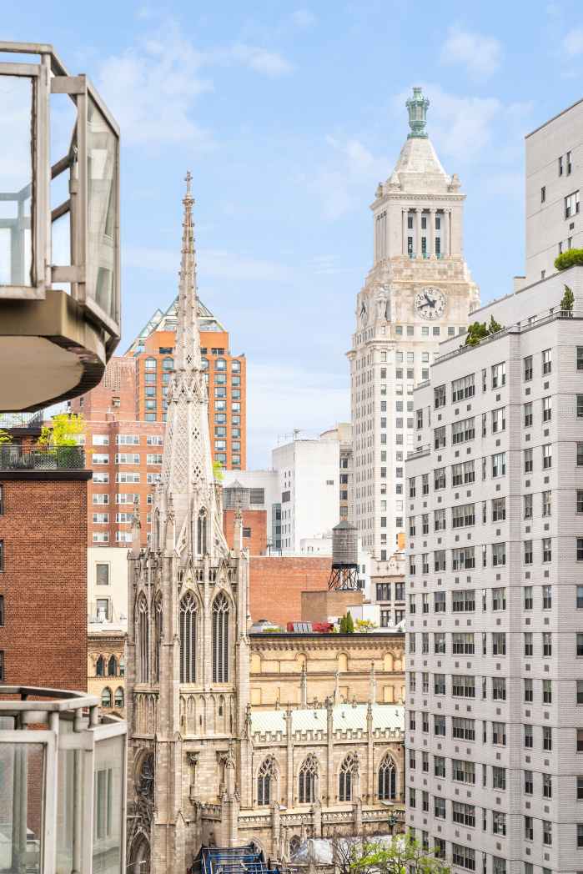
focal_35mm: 105
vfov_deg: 19.5
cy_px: 437
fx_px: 2550
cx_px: 292
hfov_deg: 13.0
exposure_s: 1/200
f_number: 10
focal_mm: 105
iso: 400
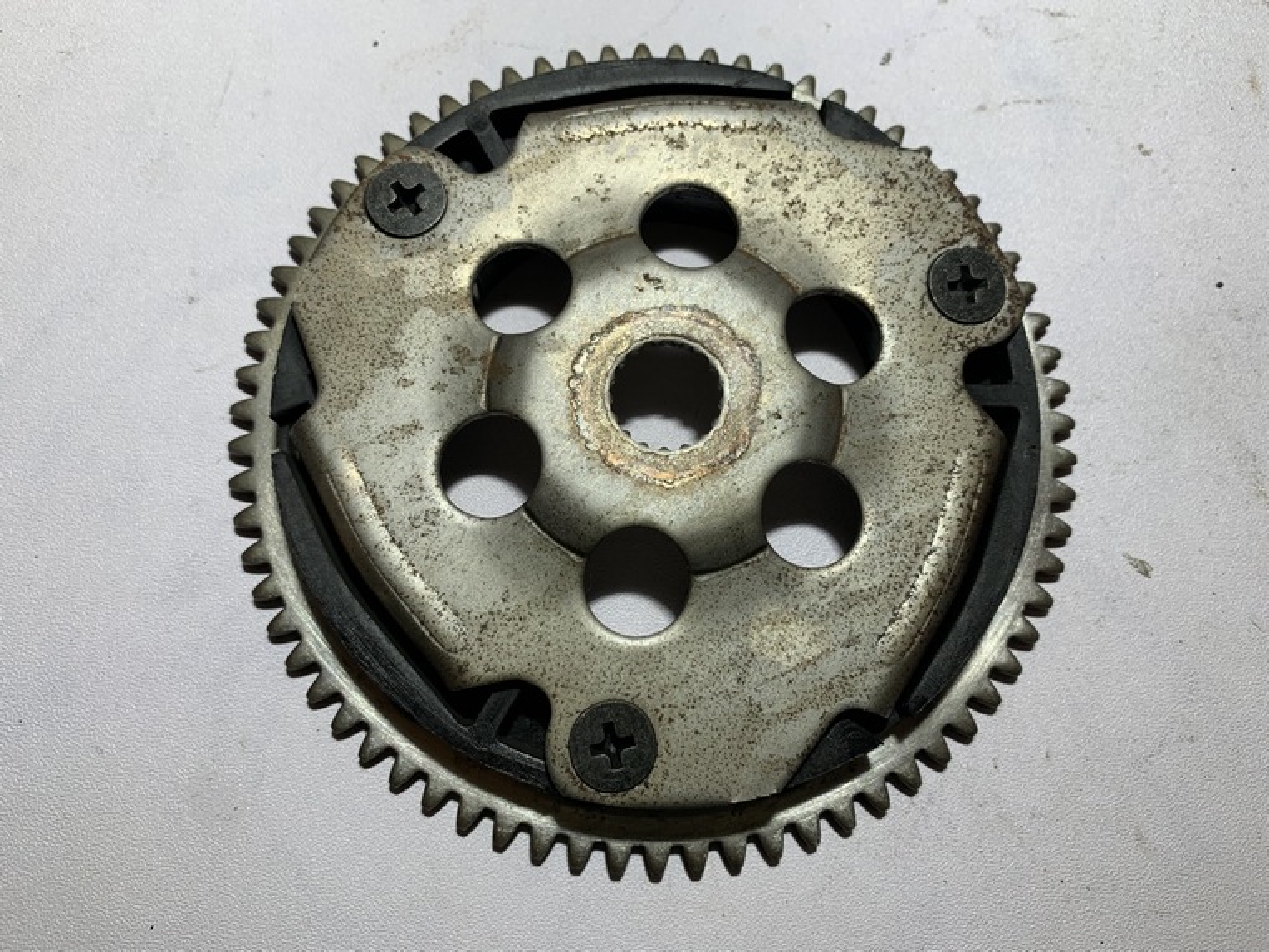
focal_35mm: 26
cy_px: 476
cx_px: 634
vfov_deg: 53.1
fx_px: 953
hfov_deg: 67.3
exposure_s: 1/140
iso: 25
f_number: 1.8
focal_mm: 4.25
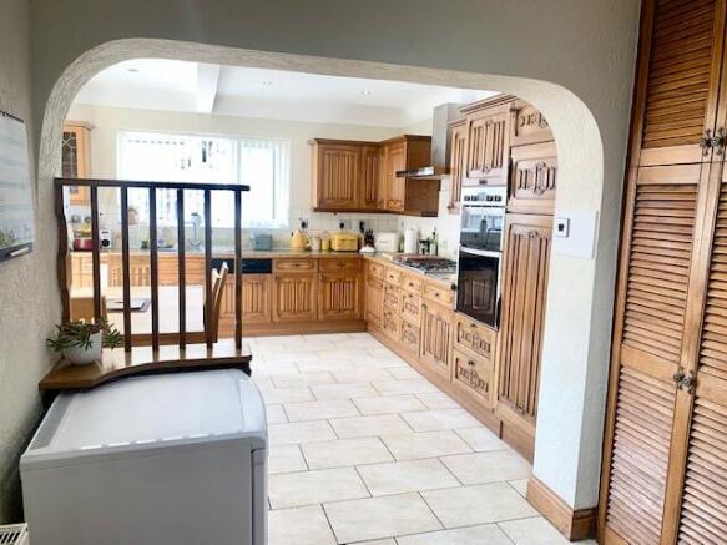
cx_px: 364
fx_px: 546
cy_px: 272
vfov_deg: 53.0
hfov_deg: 67.3
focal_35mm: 26
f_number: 1.8
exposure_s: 1/100
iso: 32
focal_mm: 4.25
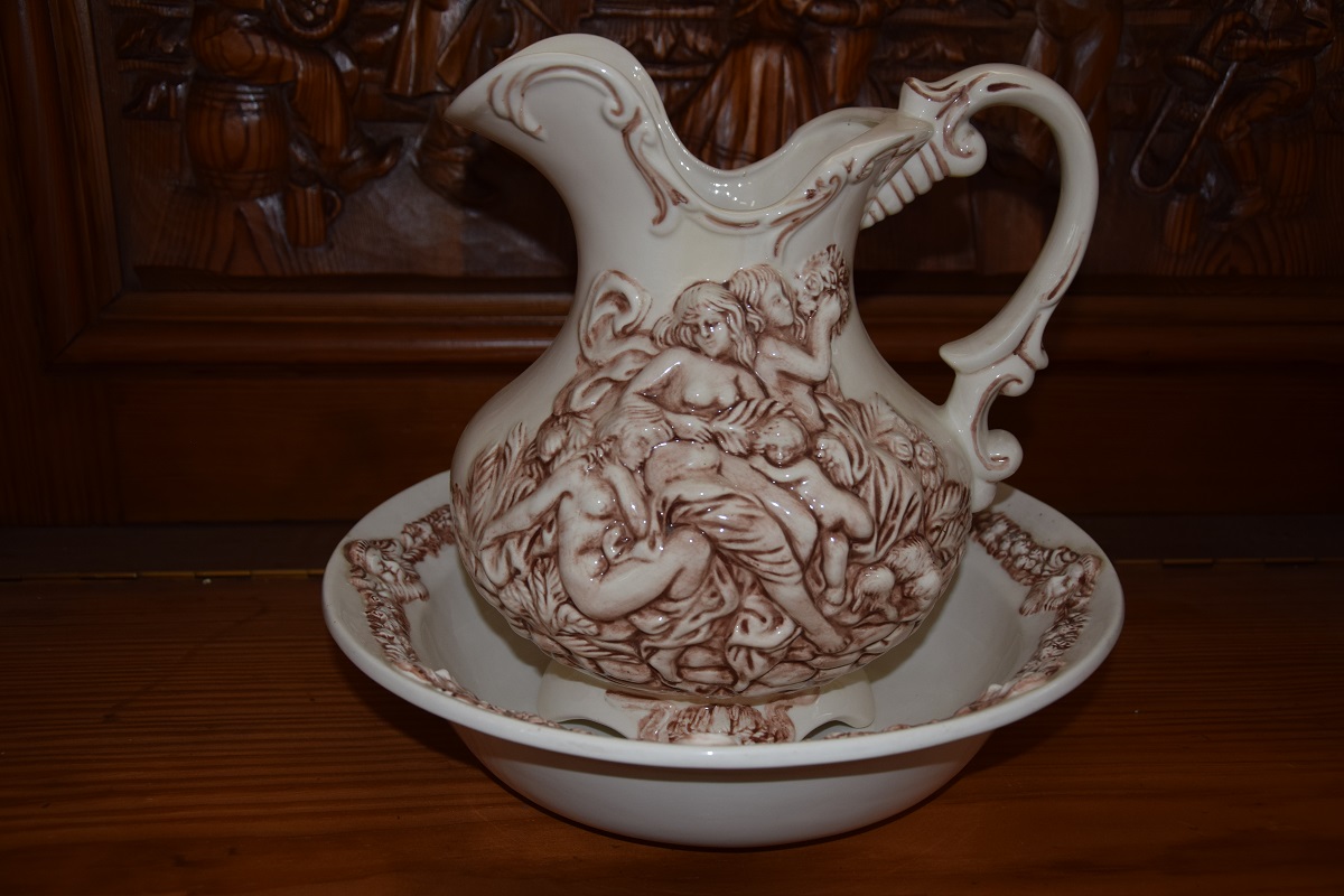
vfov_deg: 34.2
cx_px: 672
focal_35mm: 39
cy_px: 448
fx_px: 1456
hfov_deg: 49.6
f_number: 4
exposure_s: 1/60
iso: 400
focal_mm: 26
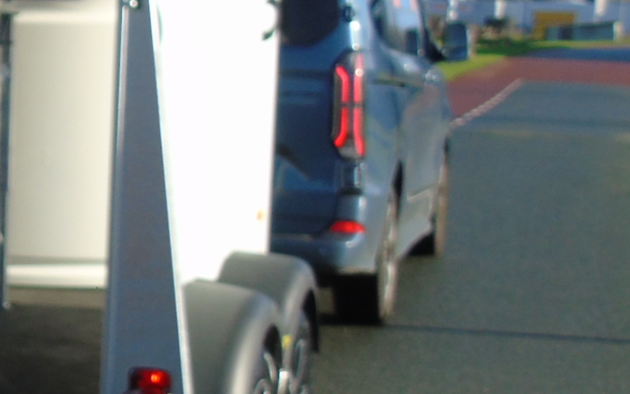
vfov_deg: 12.6
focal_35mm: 104
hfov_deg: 17.8
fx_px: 1786
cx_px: -327
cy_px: 174
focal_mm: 5.2
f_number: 3.6
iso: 80
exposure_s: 1/500
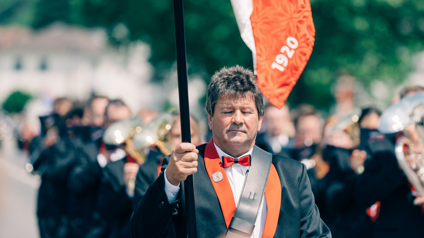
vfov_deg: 4.7
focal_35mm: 256
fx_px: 2878
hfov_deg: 8.4
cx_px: 245
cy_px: 116
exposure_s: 1/2000
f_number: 2.8
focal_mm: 195
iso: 100
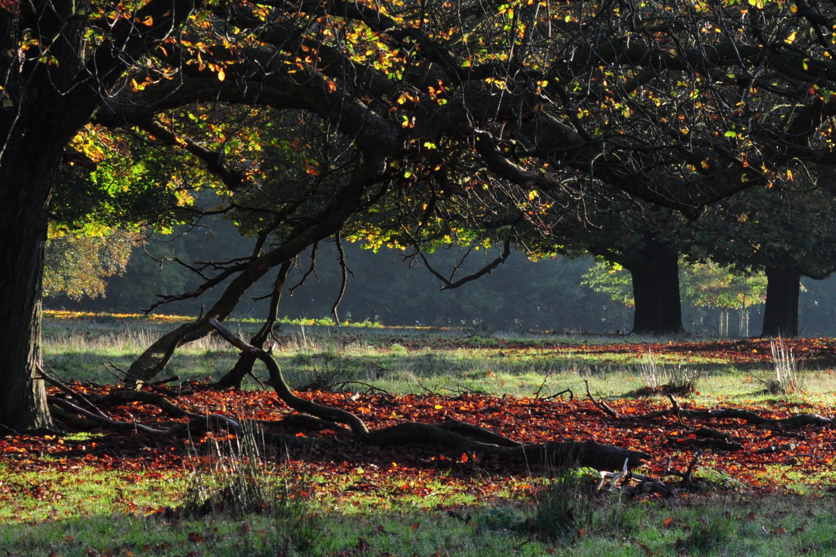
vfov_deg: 16.6
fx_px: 1916
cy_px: 278
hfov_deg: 24.6
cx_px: 418
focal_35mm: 82
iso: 400
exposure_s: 1/160
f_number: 9
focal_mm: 55
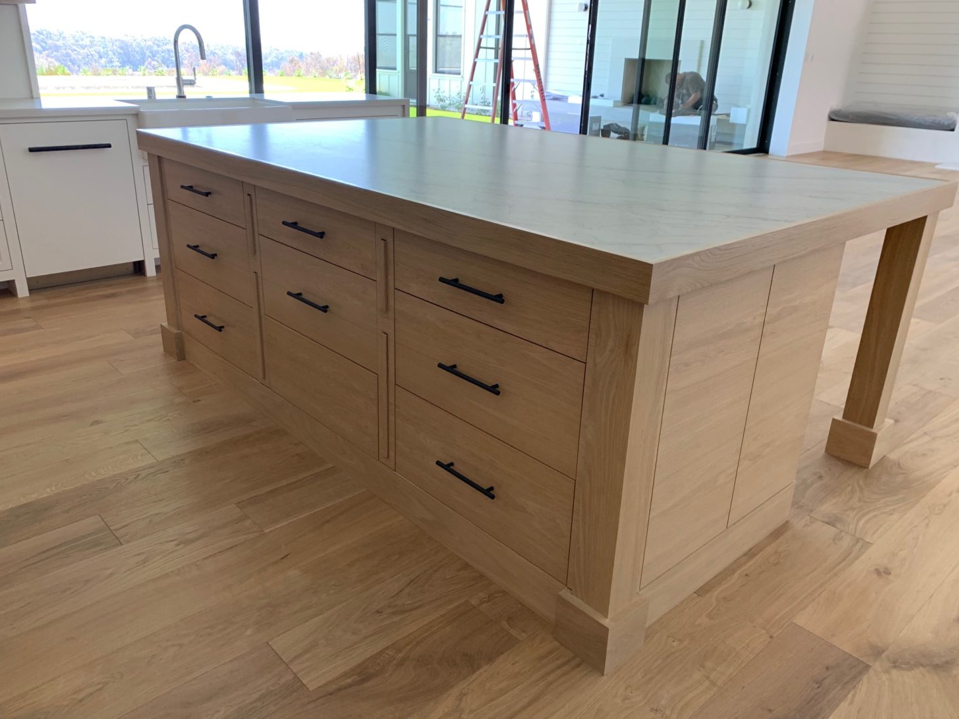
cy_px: 356
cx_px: 464
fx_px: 748
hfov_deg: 65.3
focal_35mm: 27
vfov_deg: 51.4
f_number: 1.8
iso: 100
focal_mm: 4.25
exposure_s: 1/119
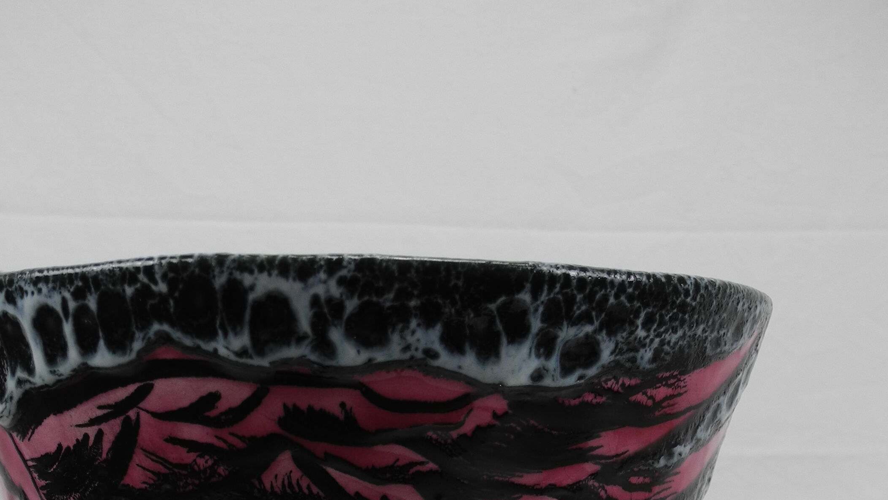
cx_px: 389
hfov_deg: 39.1
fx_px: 1248
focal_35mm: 53
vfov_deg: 19.6
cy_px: 760
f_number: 2.8
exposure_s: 1/122
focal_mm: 6
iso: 100
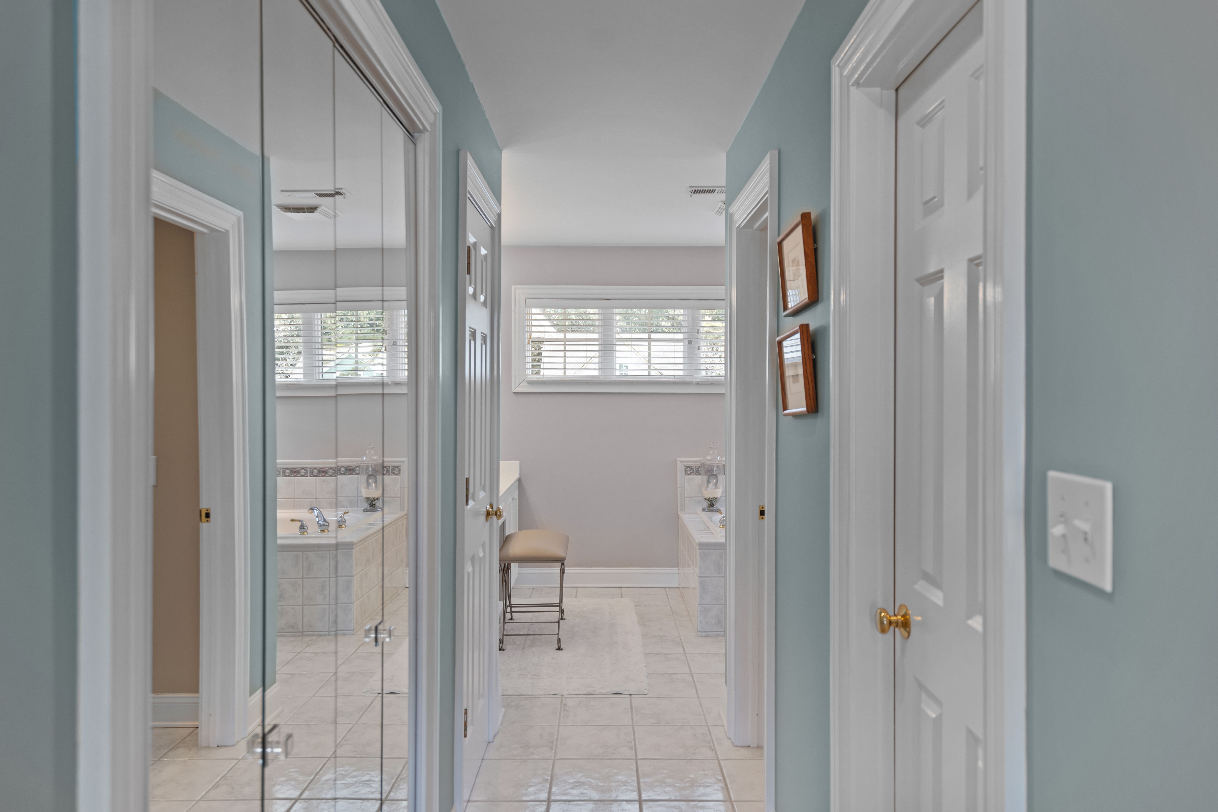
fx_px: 778
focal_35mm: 23
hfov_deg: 76.1
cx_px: 609
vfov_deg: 55.1
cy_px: 406
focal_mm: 23
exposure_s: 1/20
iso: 500
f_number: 4
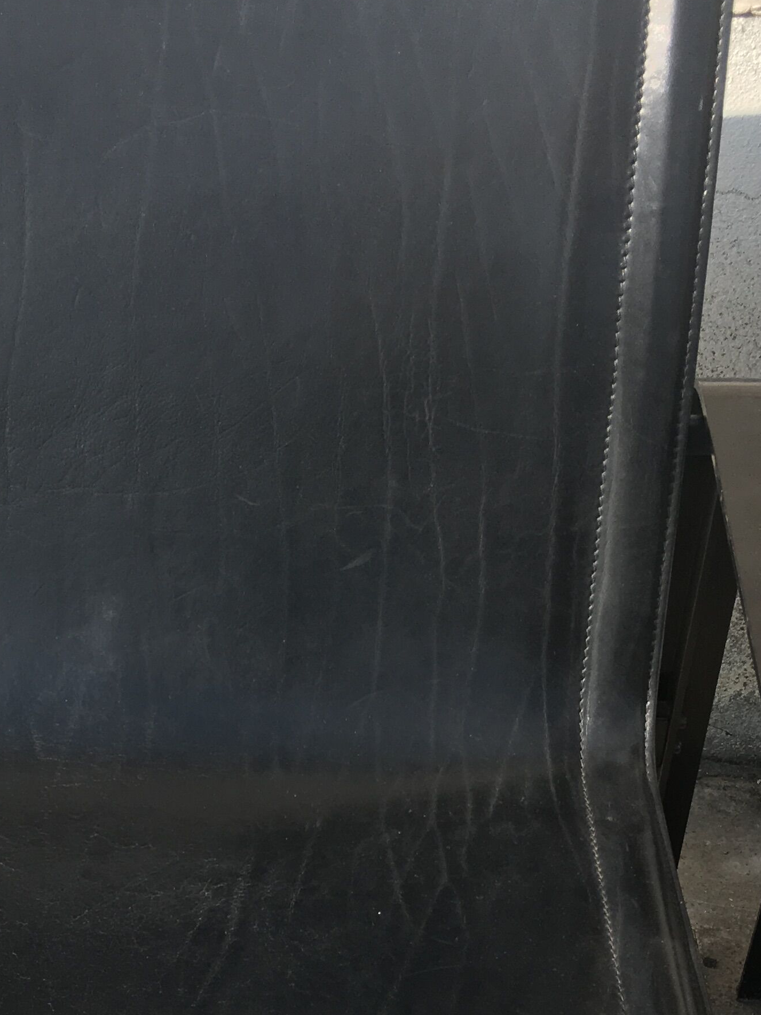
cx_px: 89
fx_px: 1935
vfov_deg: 28.7
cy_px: 817
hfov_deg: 21.8
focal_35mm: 66
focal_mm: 4.15
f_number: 2.2
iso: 25
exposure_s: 1/916
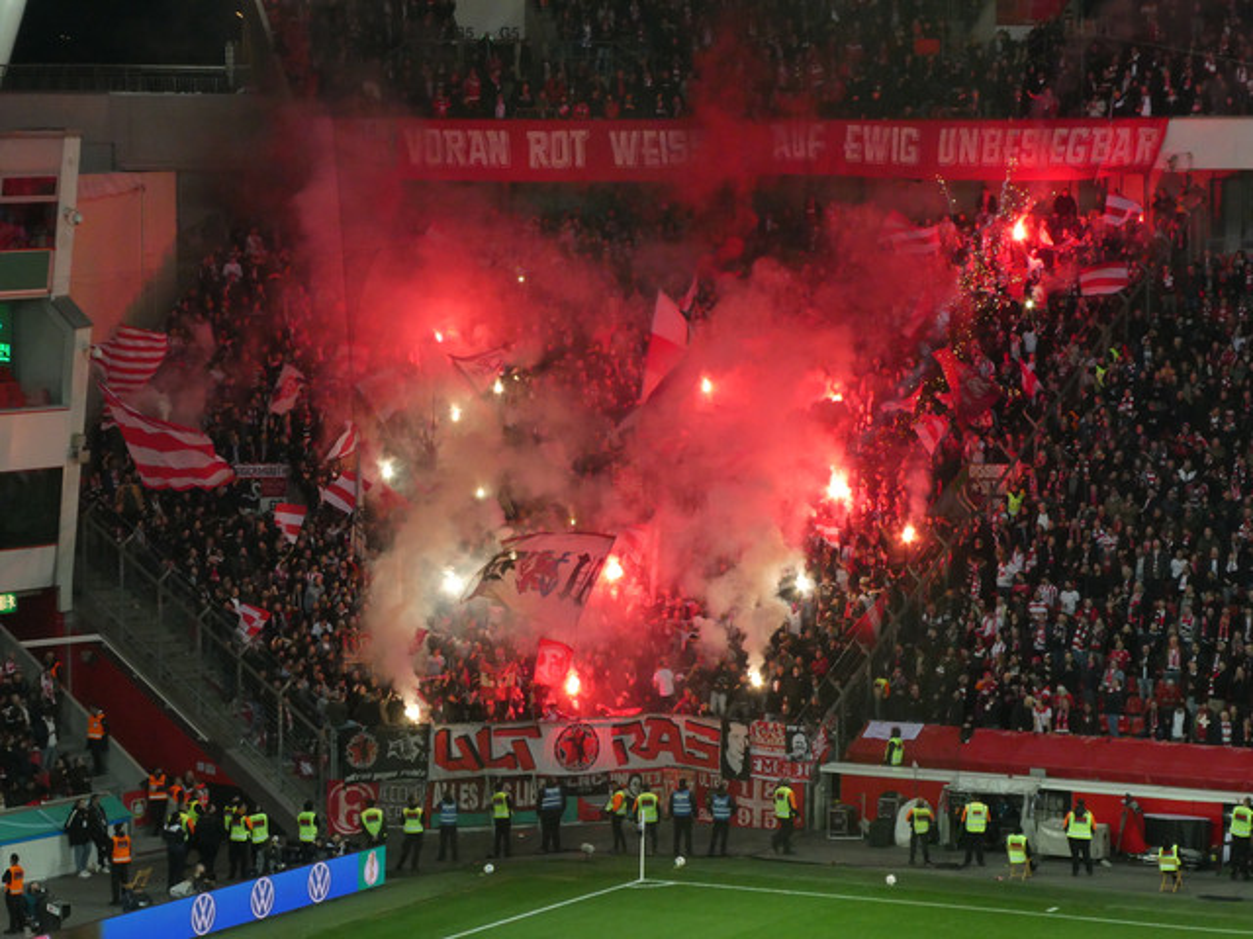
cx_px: 626
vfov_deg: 11.0
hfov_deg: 14.6
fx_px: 4887
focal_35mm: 135
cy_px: 470
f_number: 5.3
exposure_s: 1/125
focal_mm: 24.2
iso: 400
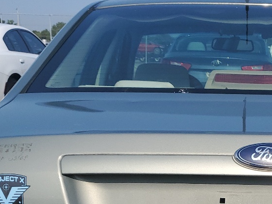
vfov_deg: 18.3
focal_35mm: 75
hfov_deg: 25.1
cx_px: 249
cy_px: 264
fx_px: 589
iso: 50
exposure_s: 1/5000
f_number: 1.5
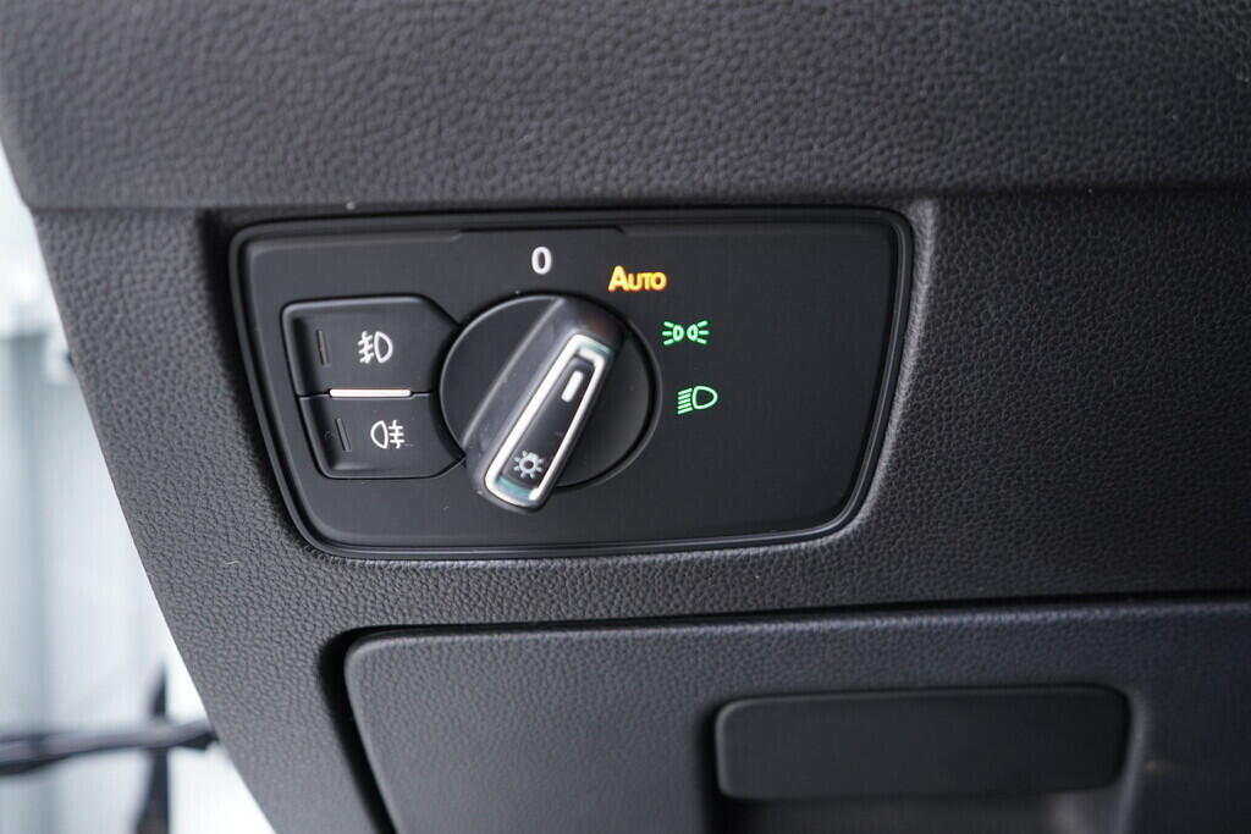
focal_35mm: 36
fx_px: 1251
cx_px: 626
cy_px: 417
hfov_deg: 53.1
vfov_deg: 36.9
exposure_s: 1/40
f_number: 2.8
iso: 640
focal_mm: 24
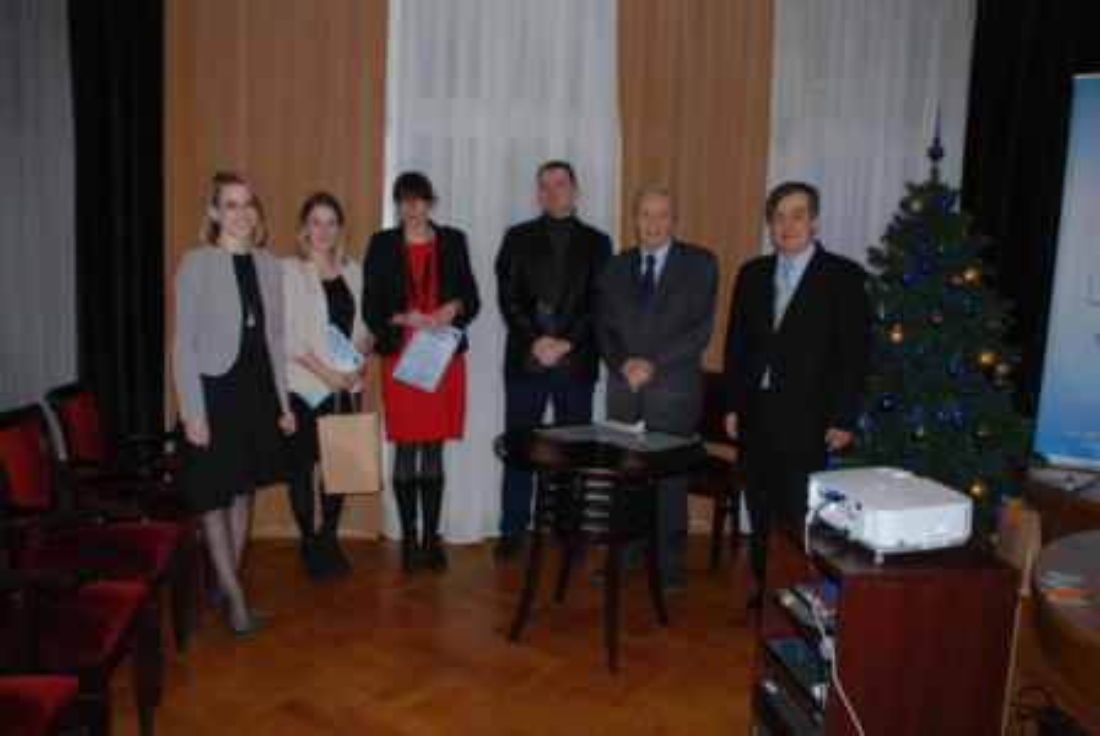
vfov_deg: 43.7
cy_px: 368
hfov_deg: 61.9
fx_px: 918
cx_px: 550
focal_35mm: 30
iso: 200
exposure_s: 1/60
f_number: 3.8
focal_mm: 20
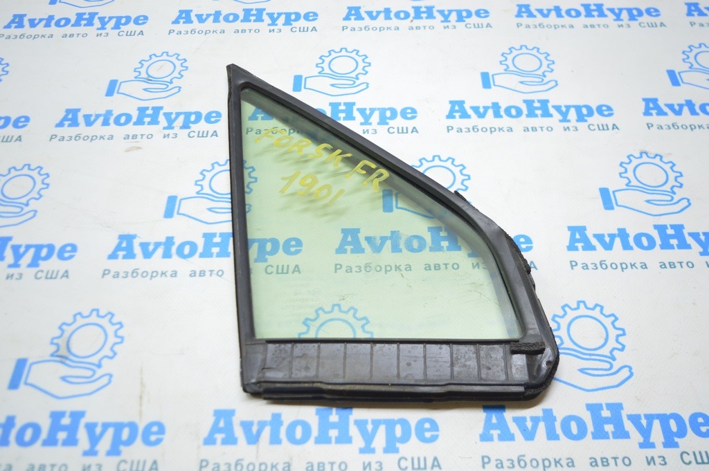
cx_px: 354
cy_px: 236
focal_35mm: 34
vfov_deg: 38.3
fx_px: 679
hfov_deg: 55.1
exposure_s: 1/40
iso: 400
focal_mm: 23
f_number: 3.8
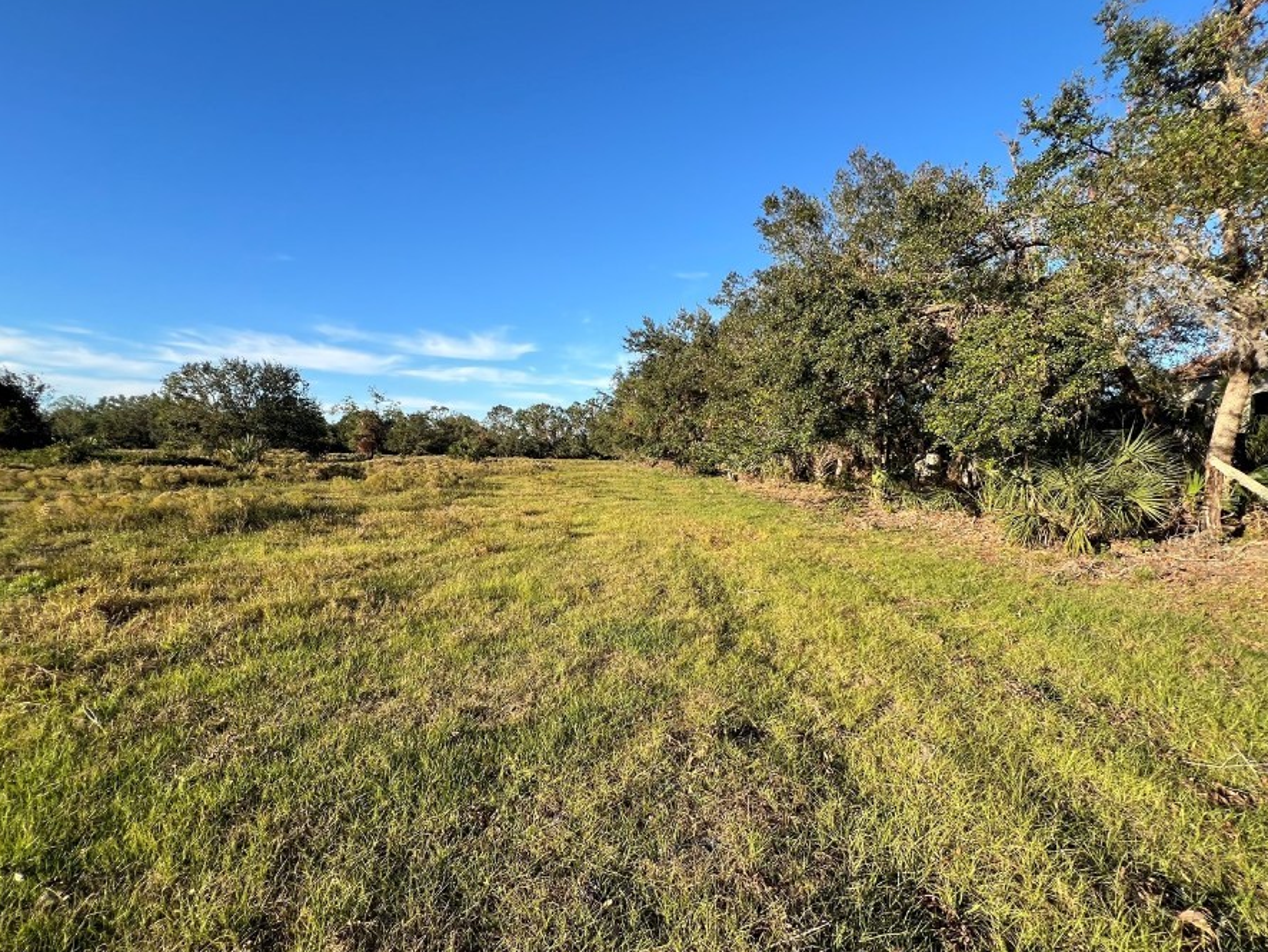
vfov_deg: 81.7
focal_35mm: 15
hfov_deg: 98.1
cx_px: 662
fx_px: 550
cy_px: 502
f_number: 1.8
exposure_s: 1/699
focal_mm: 1.57
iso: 32
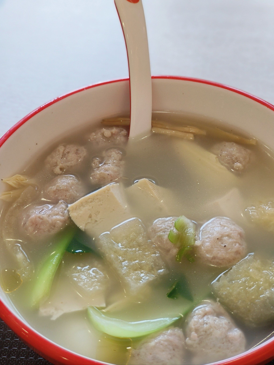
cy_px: 182
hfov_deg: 29.7
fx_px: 517
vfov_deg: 38.9
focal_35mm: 49
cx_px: 137
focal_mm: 6.7
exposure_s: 1/101
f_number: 2
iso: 50
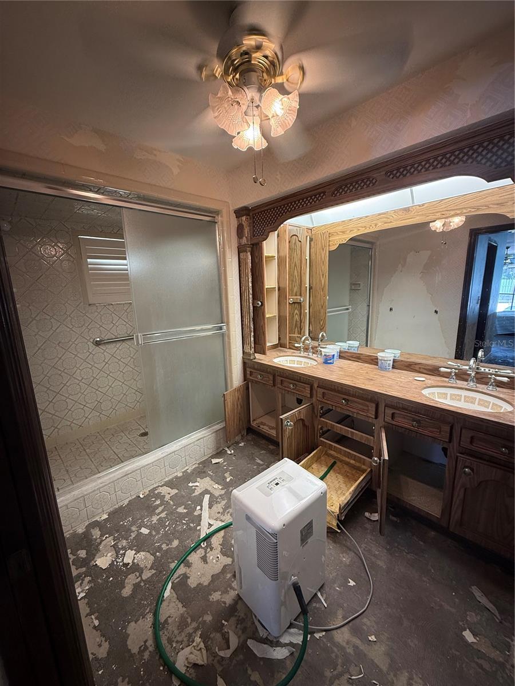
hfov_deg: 85.7
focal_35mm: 14
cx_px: 258
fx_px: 278
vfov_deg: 102.1
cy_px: 343
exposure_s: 1/60
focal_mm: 2.22
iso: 200
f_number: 2.2
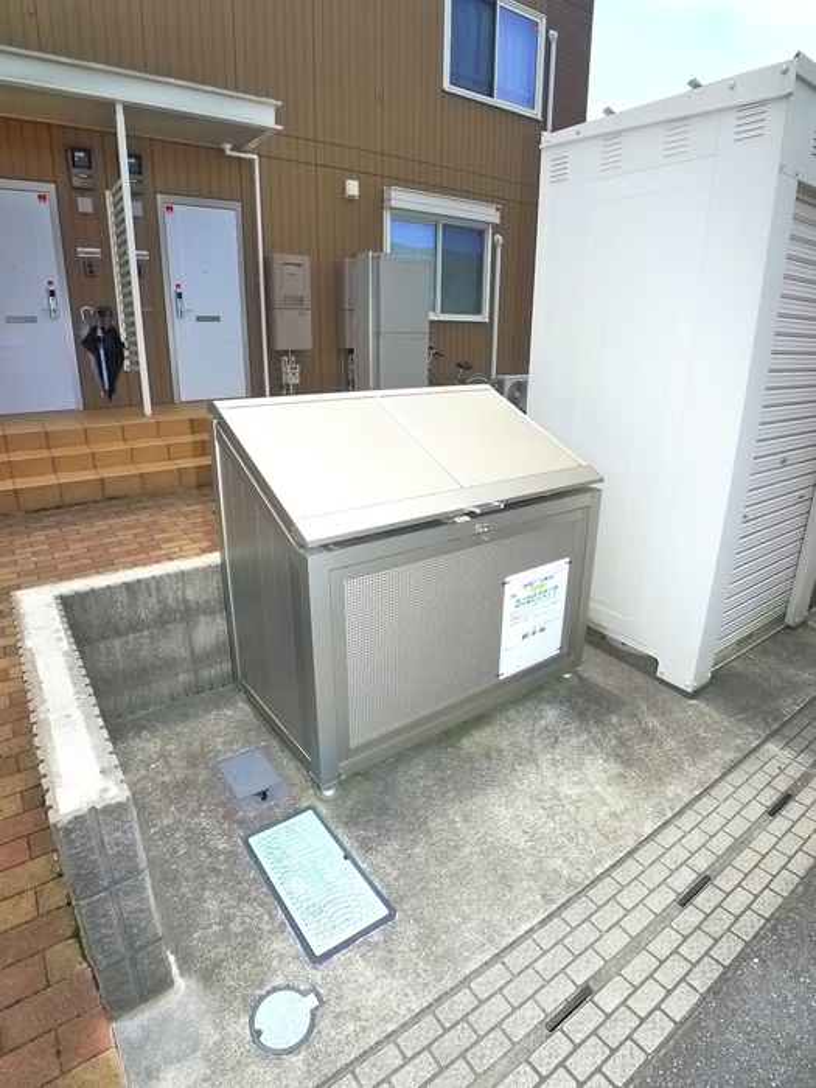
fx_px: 754
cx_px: 408
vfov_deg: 71.6
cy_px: 544
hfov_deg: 56.8
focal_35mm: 24
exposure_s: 1/640
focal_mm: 5.1
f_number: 4
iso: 400
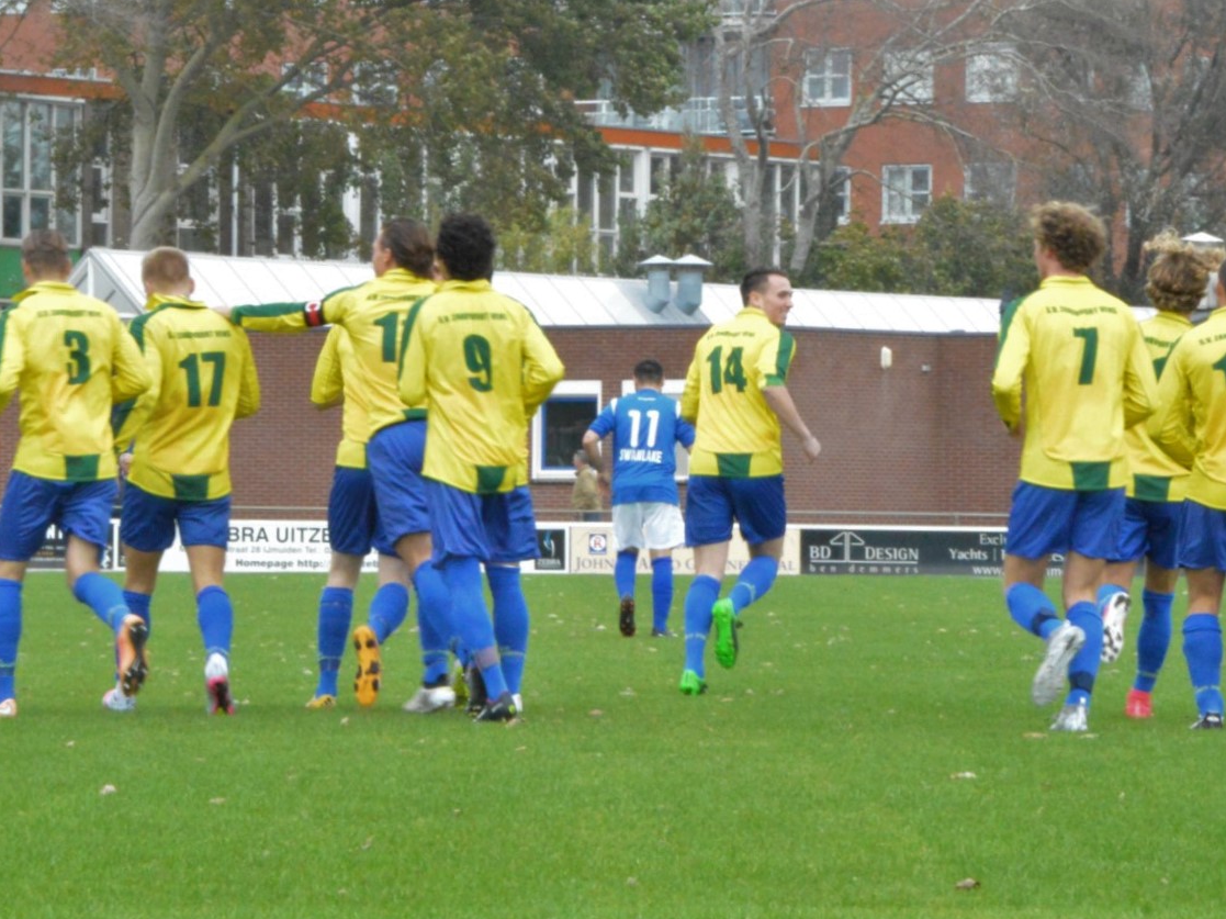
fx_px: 5665
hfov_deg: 12.4
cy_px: 461
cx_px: 657
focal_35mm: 160
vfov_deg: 9.3
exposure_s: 1/160
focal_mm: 98
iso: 6400
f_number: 36
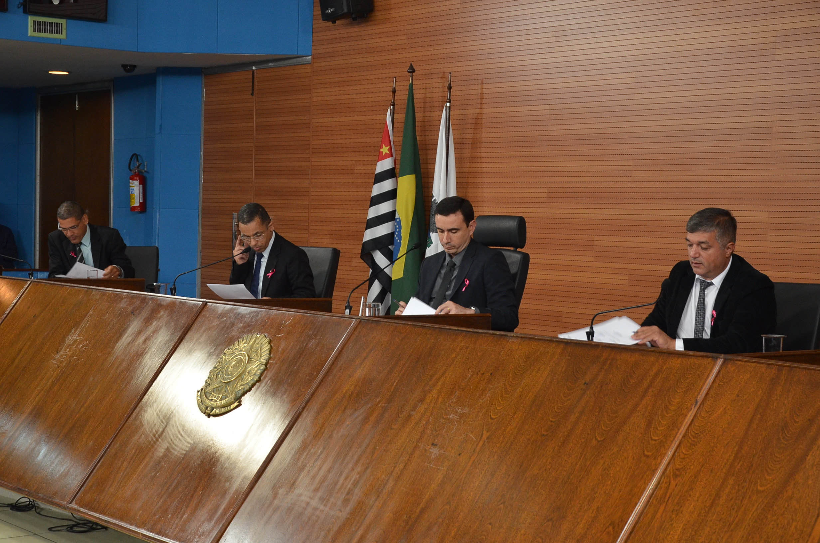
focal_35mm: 68
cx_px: 410
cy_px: 272
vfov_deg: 20.1
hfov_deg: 29.9
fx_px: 1534
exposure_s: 1/60
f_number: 5.6
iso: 1000
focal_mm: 45
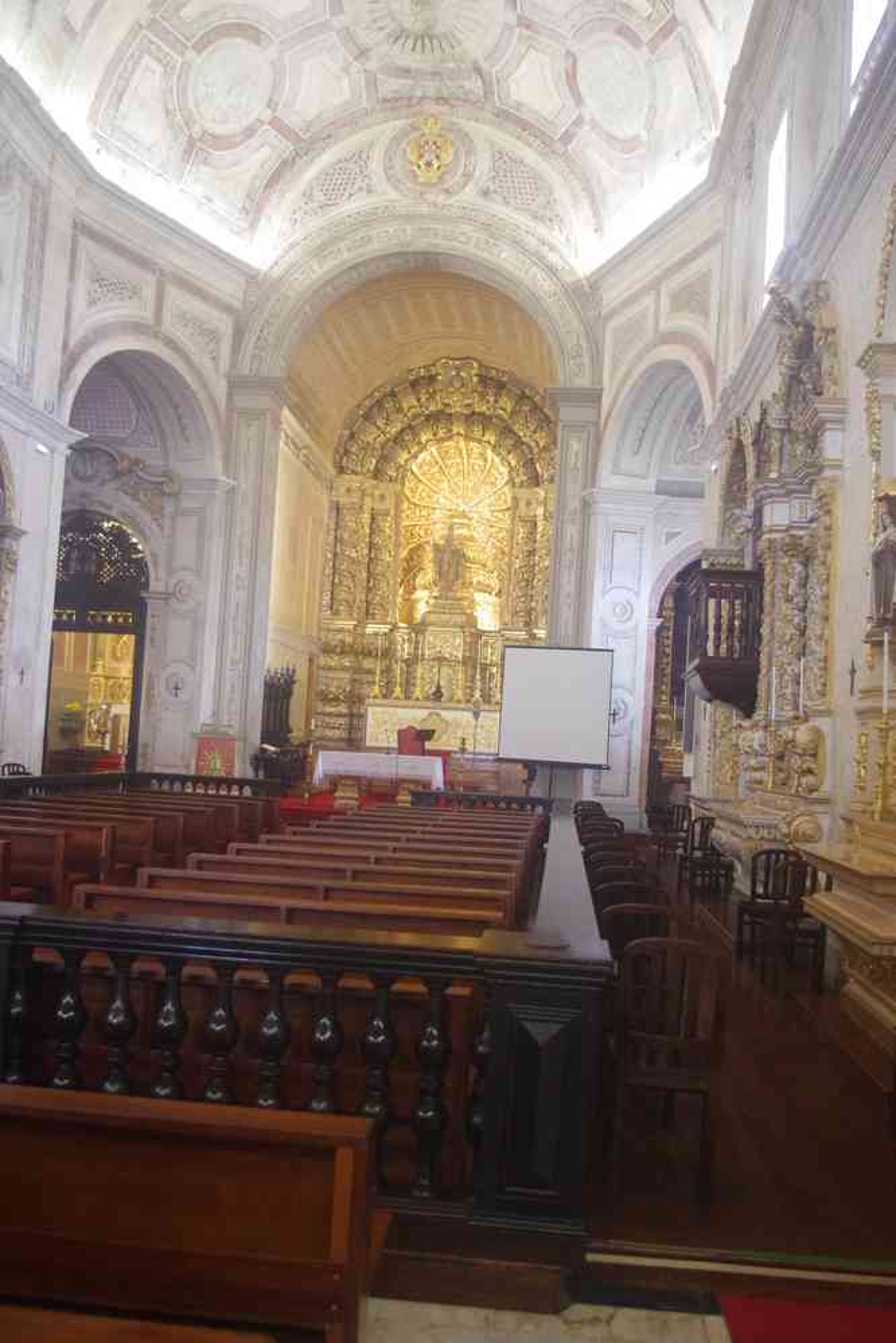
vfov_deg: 59.5
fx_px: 1176
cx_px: 448
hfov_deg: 41.7
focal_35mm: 32
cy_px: 672
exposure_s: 1/15
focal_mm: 21
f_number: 4
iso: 3200
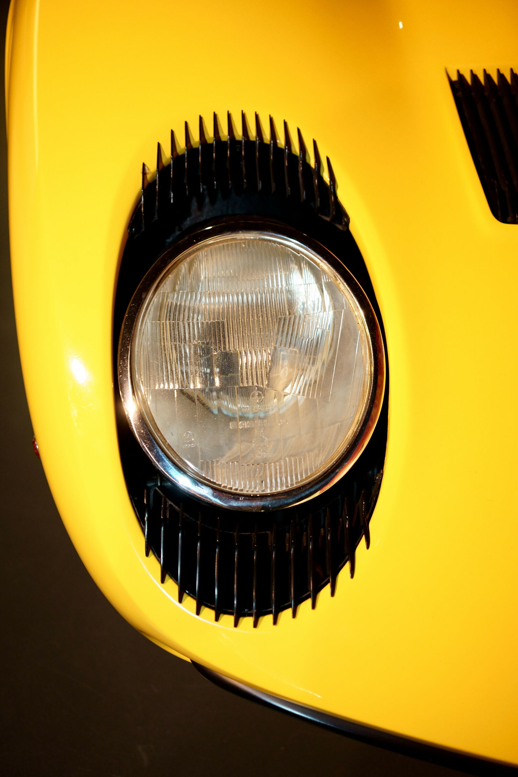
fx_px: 755
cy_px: 388
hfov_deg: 37.9
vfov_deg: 54.4
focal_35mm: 35
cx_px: 259
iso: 1000
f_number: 2.8
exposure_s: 1/60
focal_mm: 35
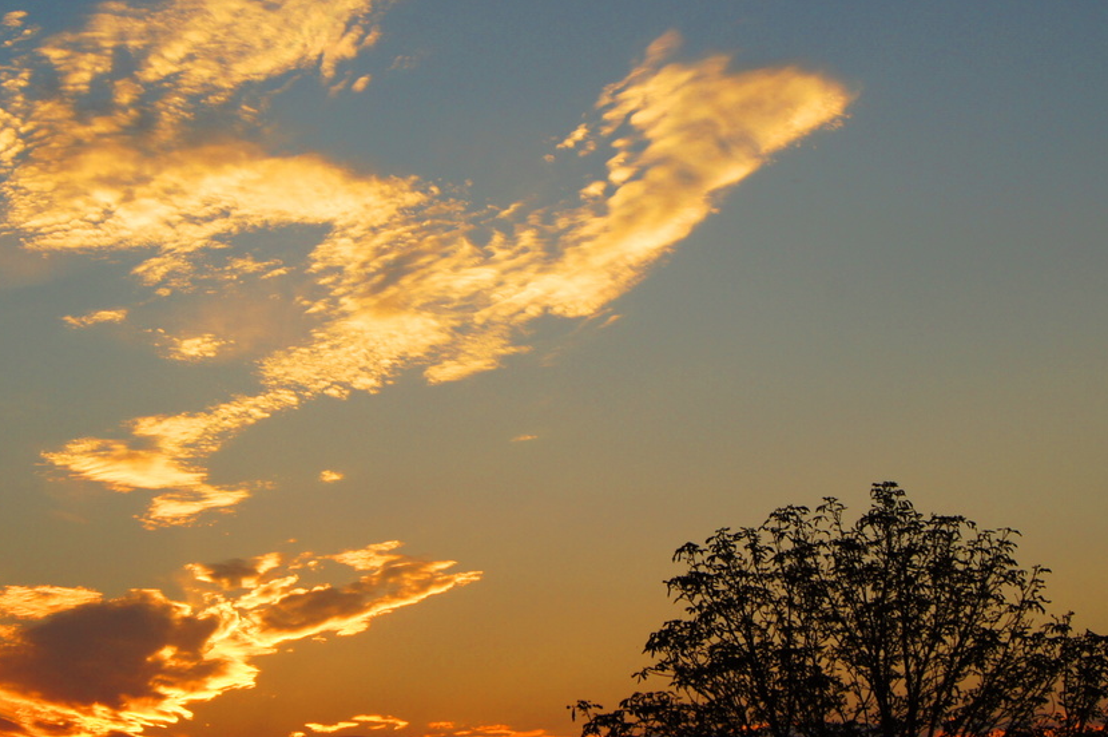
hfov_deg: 26.7
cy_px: 272
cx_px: 619
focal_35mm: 76
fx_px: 2337
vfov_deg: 17.9
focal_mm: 30
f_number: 13
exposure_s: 1/100
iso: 100
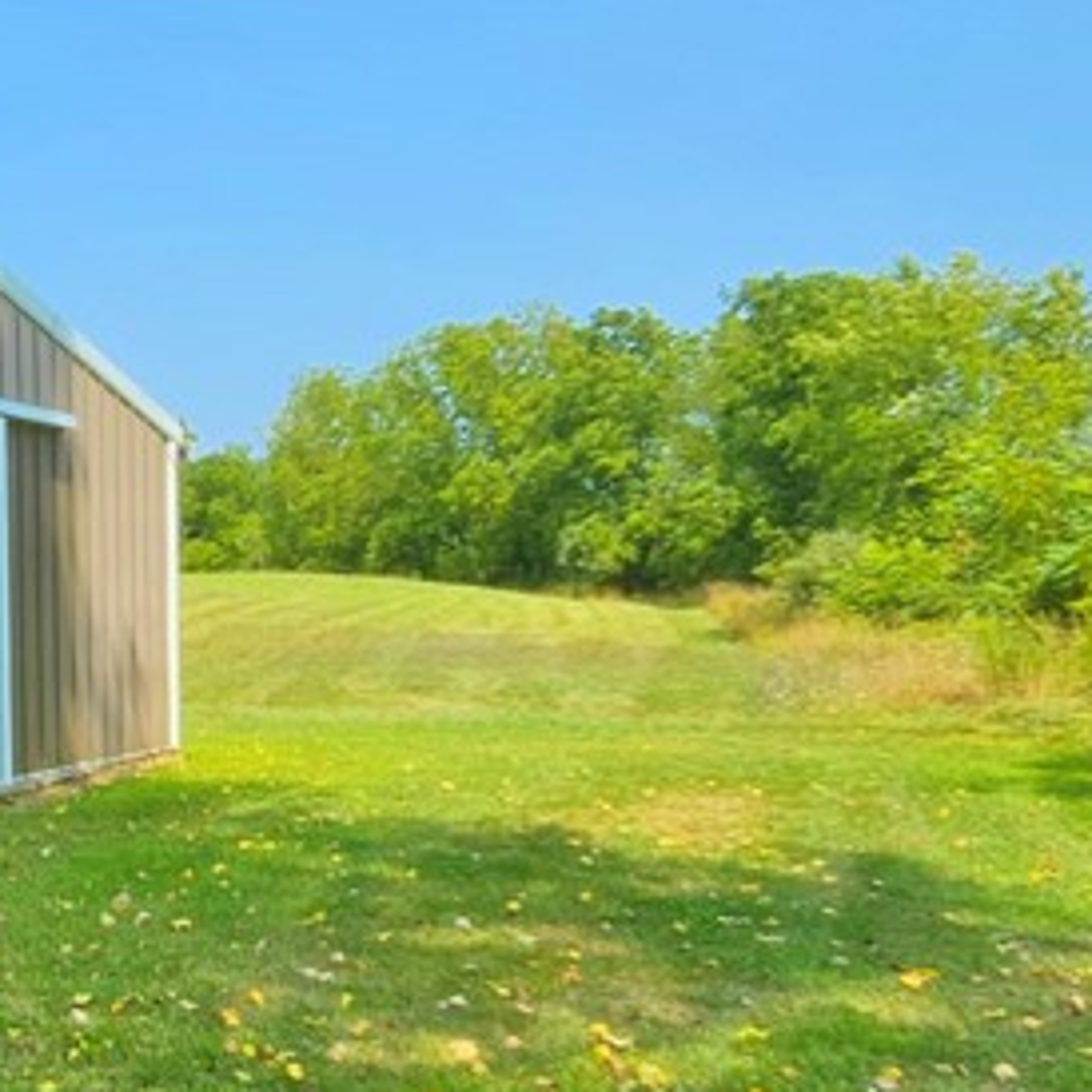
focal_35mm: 43
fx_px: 1535
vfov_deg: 38.9
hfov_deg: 33.8
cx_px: -120
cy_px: 682
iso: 50
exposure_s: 1/1799
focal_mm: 2.2
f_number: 2.2
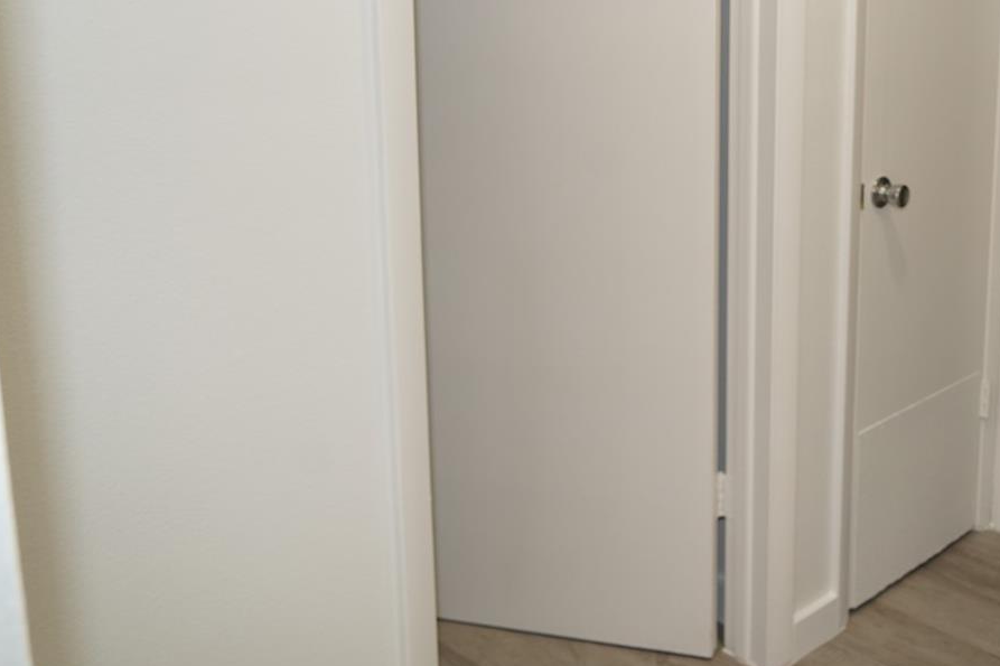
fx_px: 1194
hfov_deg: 42.5
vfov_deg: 30.5
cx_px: 854
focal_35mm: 43
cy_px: 148
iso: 640
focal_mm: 24
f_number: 4
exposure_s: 1/160
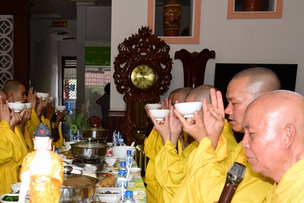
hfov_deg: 36.1
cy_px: 147
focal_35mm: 54
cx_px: 82
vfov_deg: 24.9
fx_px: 456
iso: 500
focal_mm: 32
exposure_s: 1/80
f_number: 5
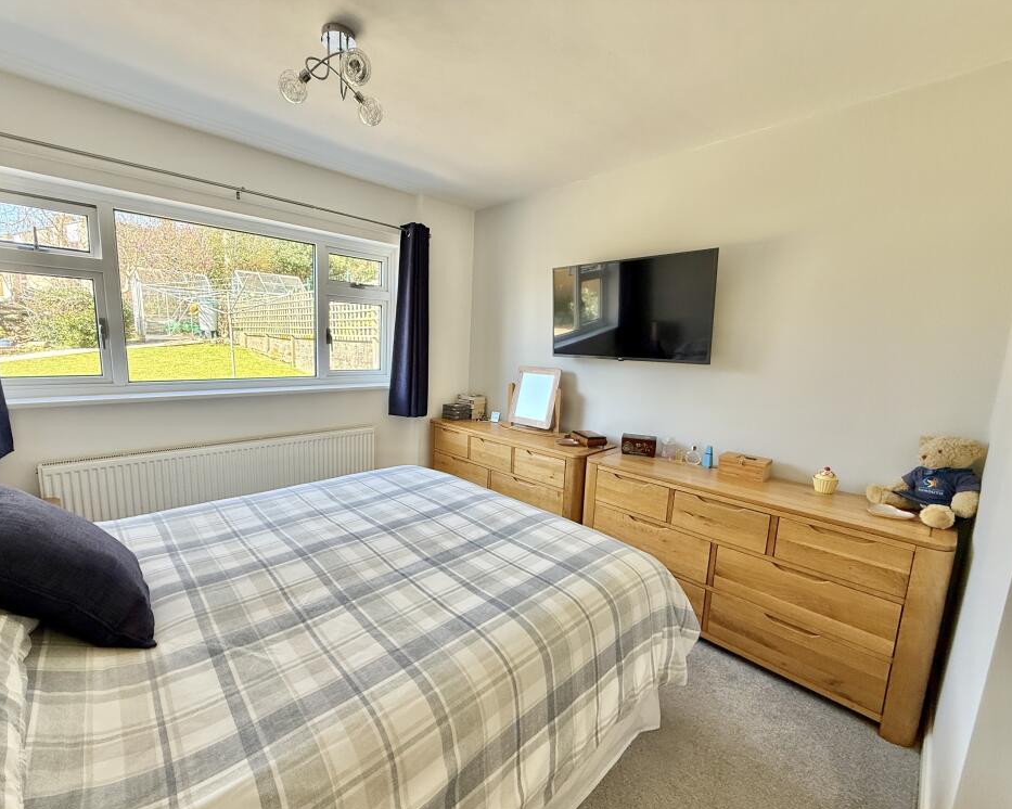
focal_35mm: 15
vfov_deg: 84.0
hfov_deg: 96.6
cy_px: 413
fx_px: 449
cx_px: 467
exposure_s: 1/99
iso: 200
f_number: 2.2
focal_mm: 2.22
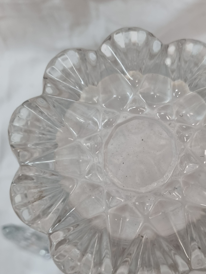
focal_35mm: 37
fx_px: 294
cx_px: 144
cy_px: 180
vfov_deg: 49.4
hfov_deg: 38.0
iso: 250
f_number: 1.8
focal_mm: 5.4
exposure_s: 1/100
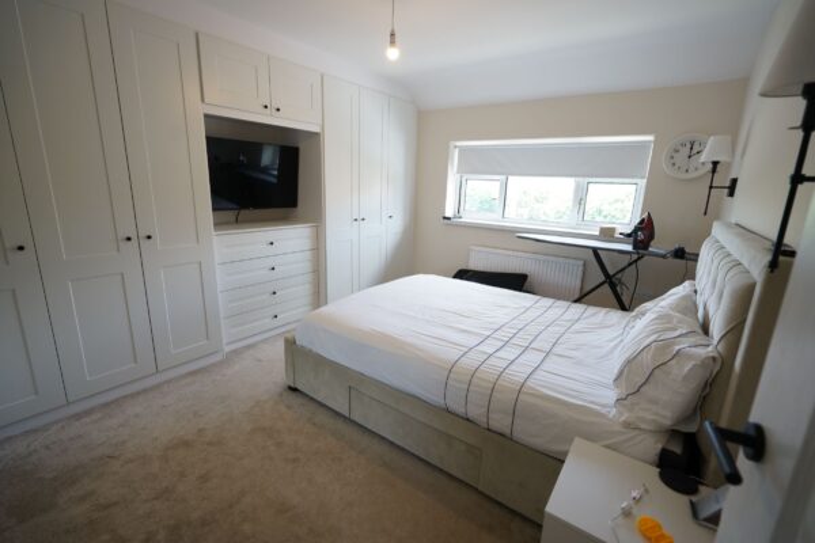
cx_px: 408
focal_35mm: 16
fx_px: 362
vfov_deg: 73.7
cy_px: 272
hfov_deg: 96.7
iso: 400
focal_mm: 16
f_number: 4
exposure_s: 1/80
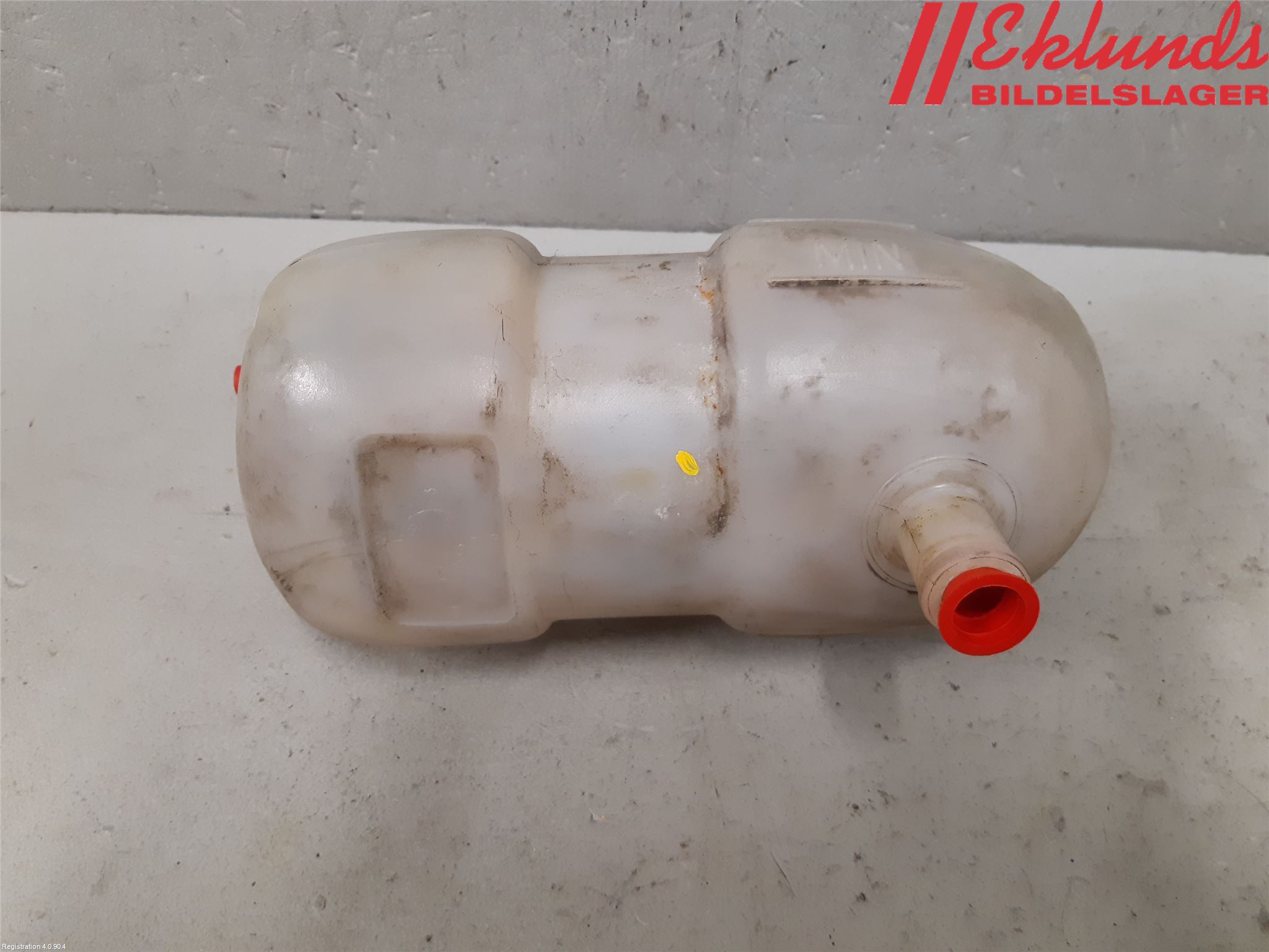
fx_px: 953
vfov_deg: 53.1
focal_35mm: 26
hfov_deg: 67.3
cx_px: 634
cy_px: 476
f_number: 1.7
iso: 160
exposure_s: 1/50
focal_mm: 3.93
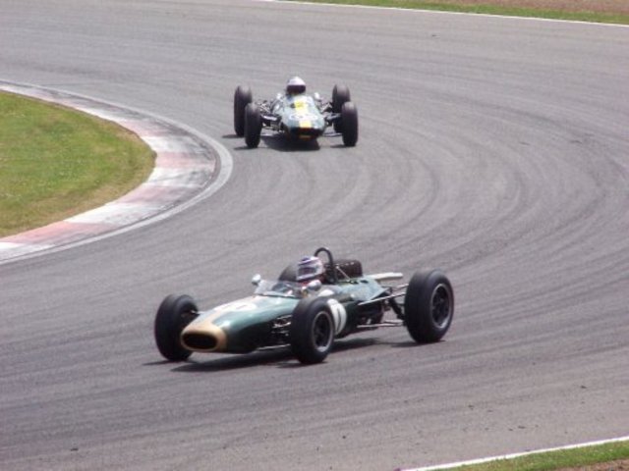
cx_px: 314
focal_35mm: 380
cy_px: 236
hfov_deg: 5.2
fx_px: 6905
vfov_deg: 3.9
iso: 200
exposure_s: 1/750
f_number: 8
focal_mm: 63
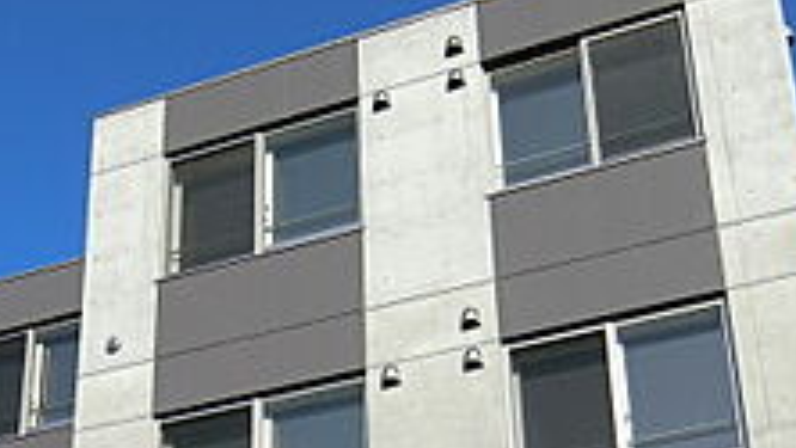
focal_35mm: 66
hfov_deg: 31.6
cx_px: 255
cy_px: 677
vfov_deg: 16.6
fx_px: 1393
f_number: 7.2
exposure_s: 1/250
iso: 80
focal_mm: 4.6
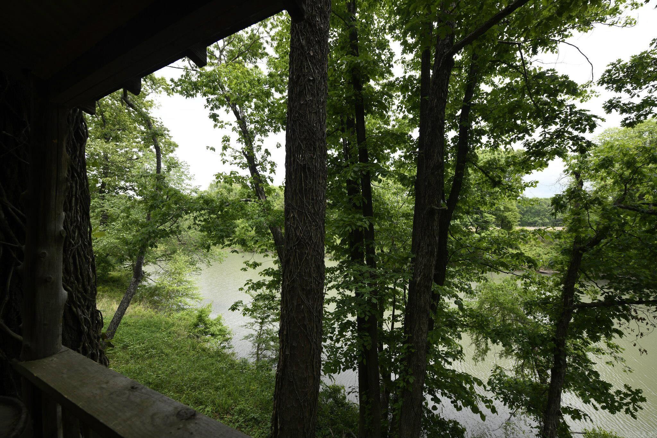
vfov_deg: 81.2
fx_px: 255
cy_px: 219
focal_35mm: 14
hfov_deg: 104.3
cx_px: 328
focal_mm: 14
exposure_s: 1/100
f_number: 5
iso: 64
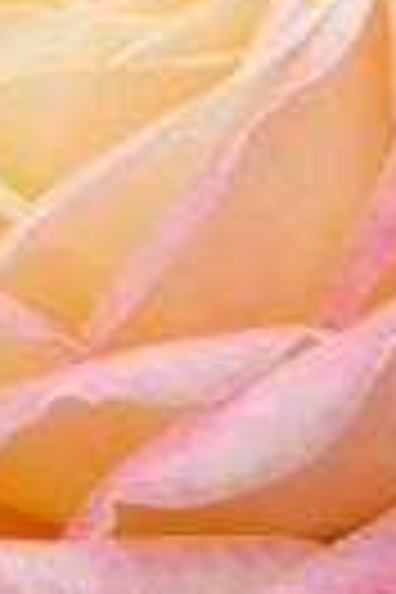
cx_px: 162
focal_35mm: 2036
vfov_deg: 1.0
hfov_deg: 0.7
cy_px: 94
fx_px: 33591
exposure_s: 1/125
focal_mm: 95.4
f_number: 5.9
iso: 80
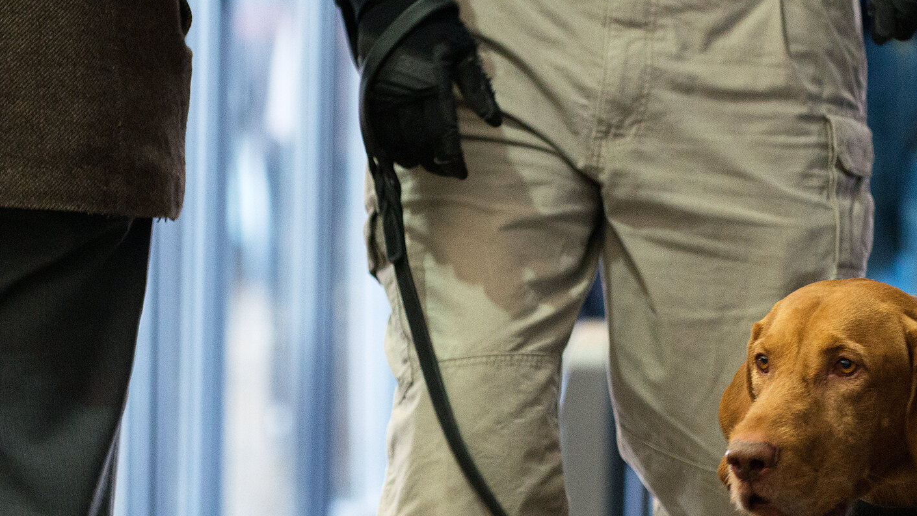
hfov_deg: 7.2
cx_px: 465
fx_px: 7319
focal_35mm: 301
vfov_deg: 4.0
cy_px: 523
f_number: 3.5
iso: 1600
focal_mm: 135
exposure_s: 1/160
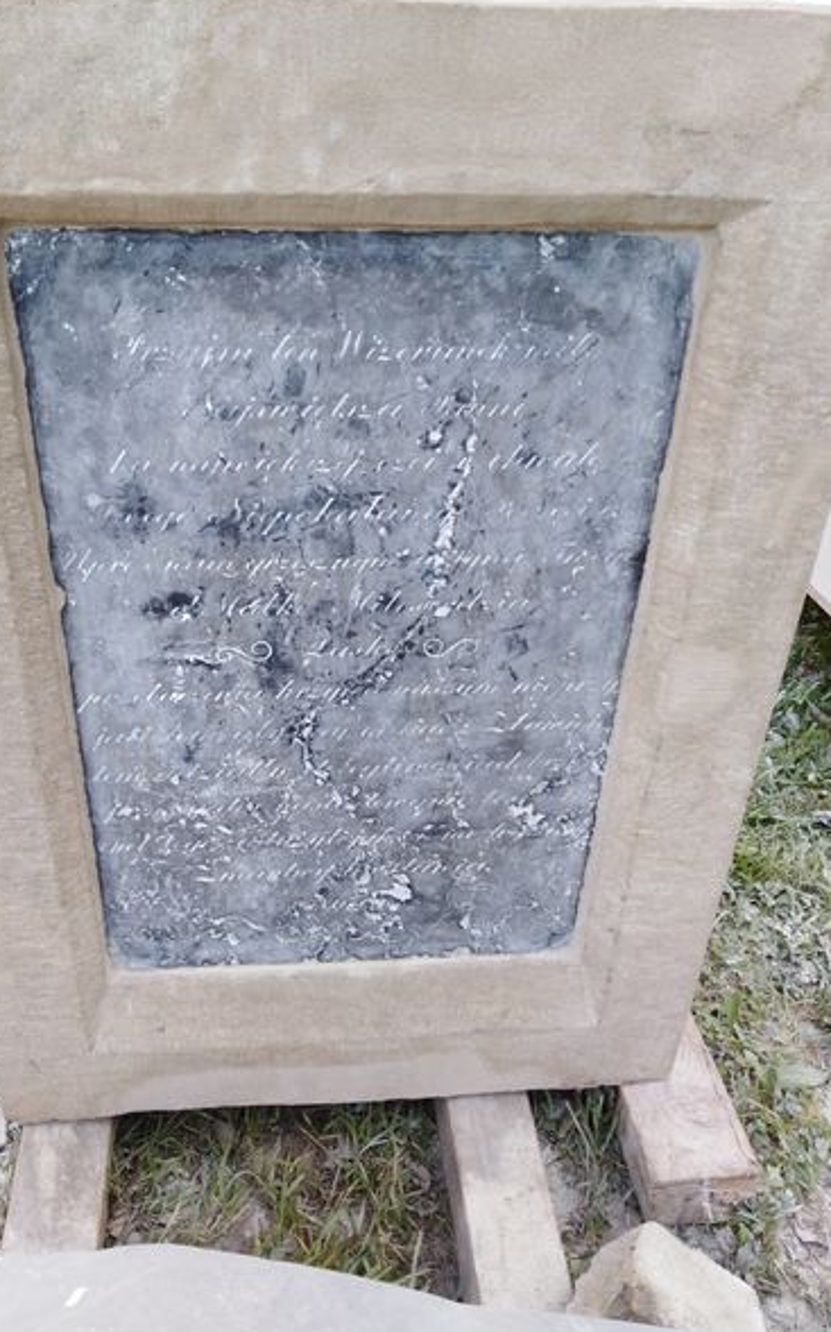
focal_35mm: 30
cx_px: 349
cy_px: 639
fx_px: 1088
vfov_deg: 62.9
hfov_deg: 41.7
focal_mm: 3.46
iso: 105
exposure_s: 1/50
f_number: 2.2
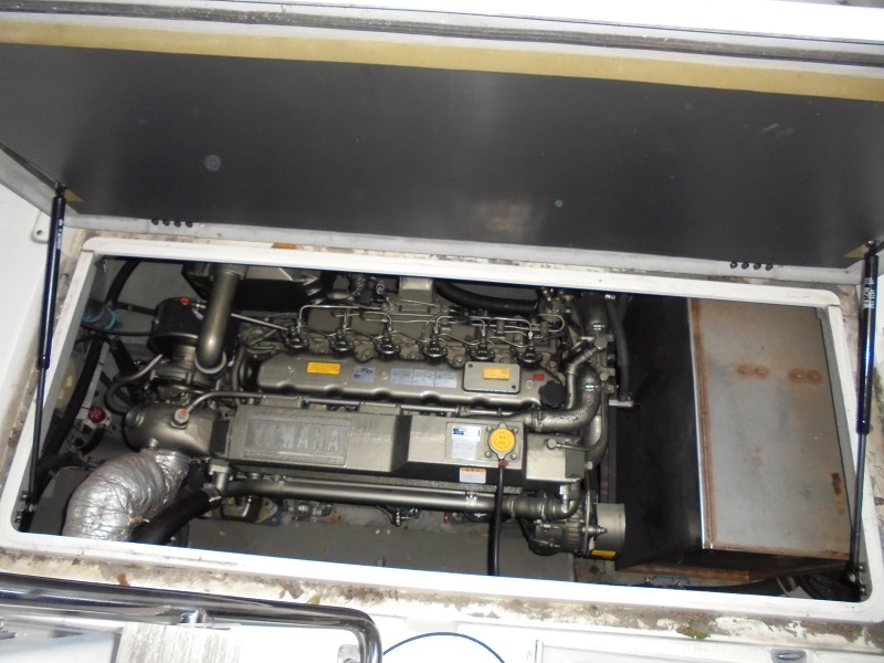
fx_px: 664
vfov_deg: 53.1
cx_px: 442
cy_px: 332
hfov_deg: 67.3
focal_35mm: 26
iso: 400
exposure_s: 1/30
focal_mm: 4.6
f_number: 3.5
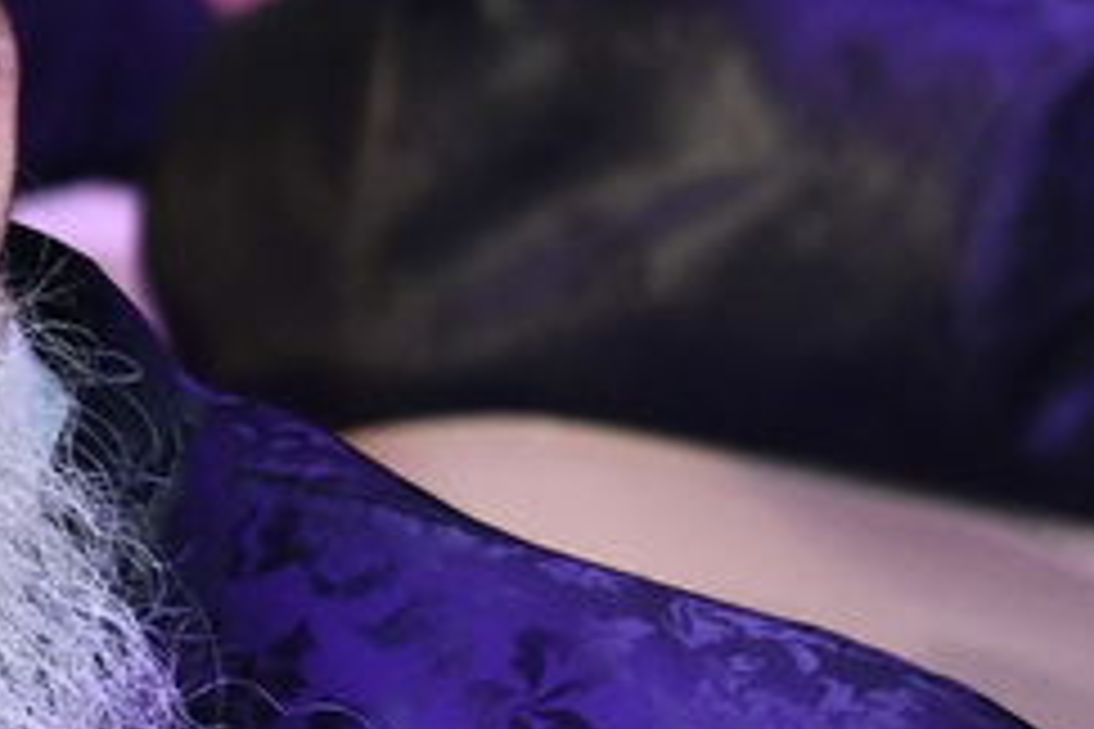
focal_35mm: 392
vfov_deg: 3.5
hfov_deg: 5.2
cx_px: -698
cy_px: 367
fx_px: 11912
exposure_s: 1/100
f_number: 5.6
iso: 1600
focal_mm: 68
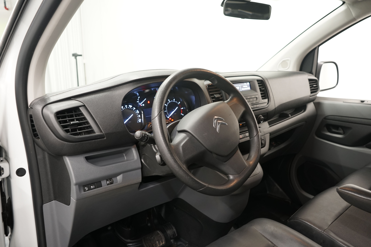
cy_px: 124
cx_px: 186
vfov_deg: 45.0
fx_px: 299
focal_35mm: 29
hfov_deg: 63.7
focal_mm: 29
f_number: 5
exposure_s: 1/8
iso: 800
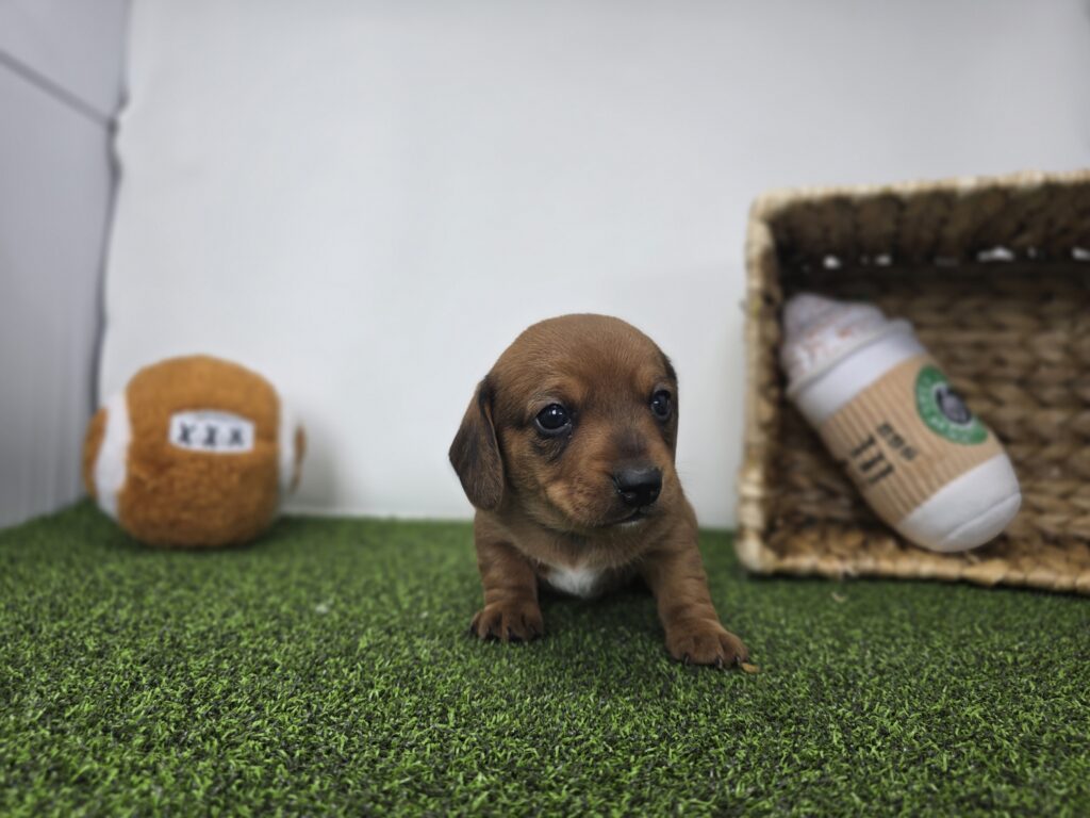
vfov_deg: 58.9
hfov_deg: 73.9
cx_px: 545
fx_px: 724
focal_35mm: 23
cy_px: 409
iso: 25
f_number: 1.7
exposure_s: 1/120
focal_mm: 6.3
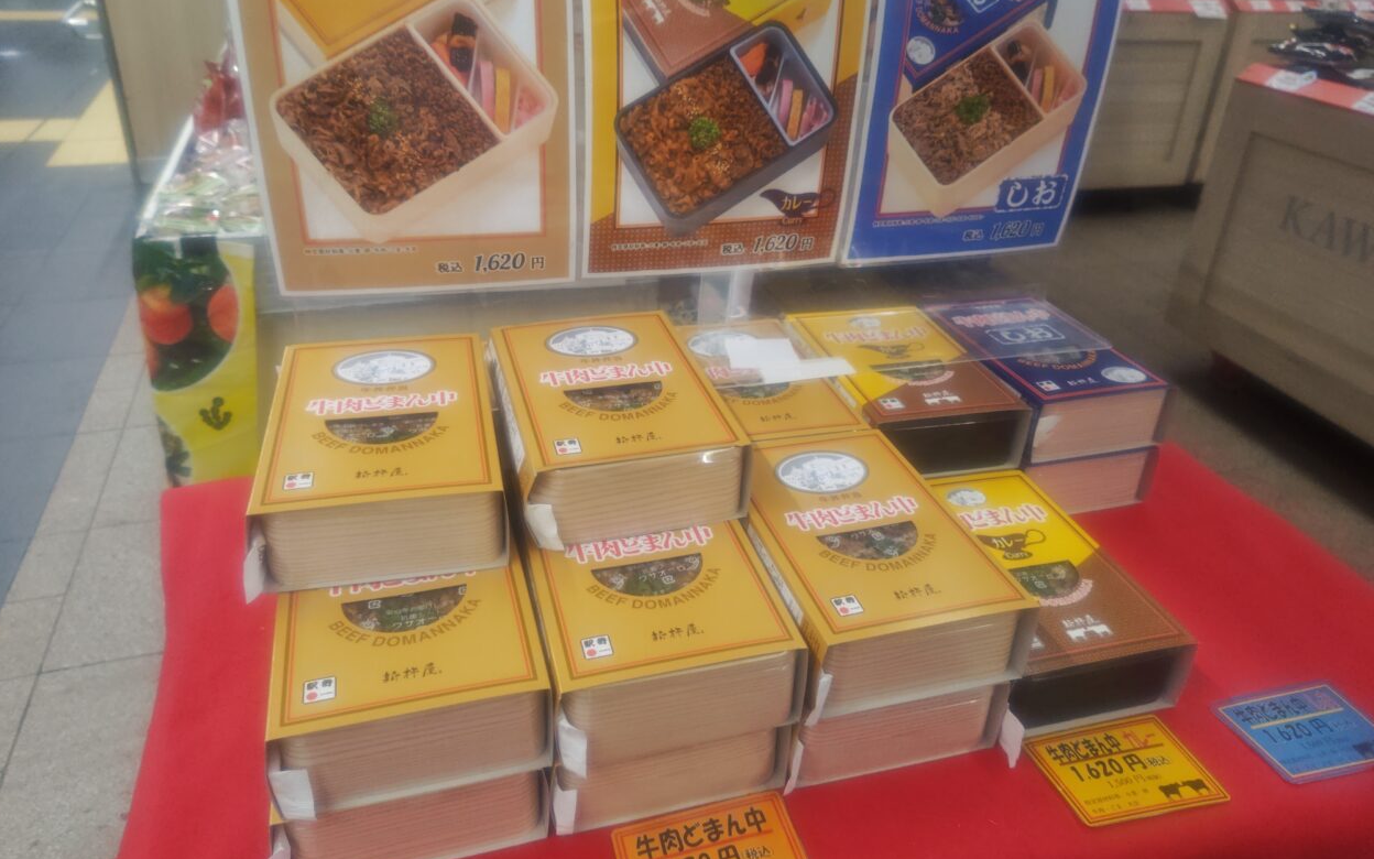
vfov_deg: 49.2
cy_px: 379
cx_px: 687
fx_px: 936
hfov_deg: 72.5
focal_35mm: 25
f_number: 1.9
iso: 261
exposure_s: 1/60
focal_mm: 5.56
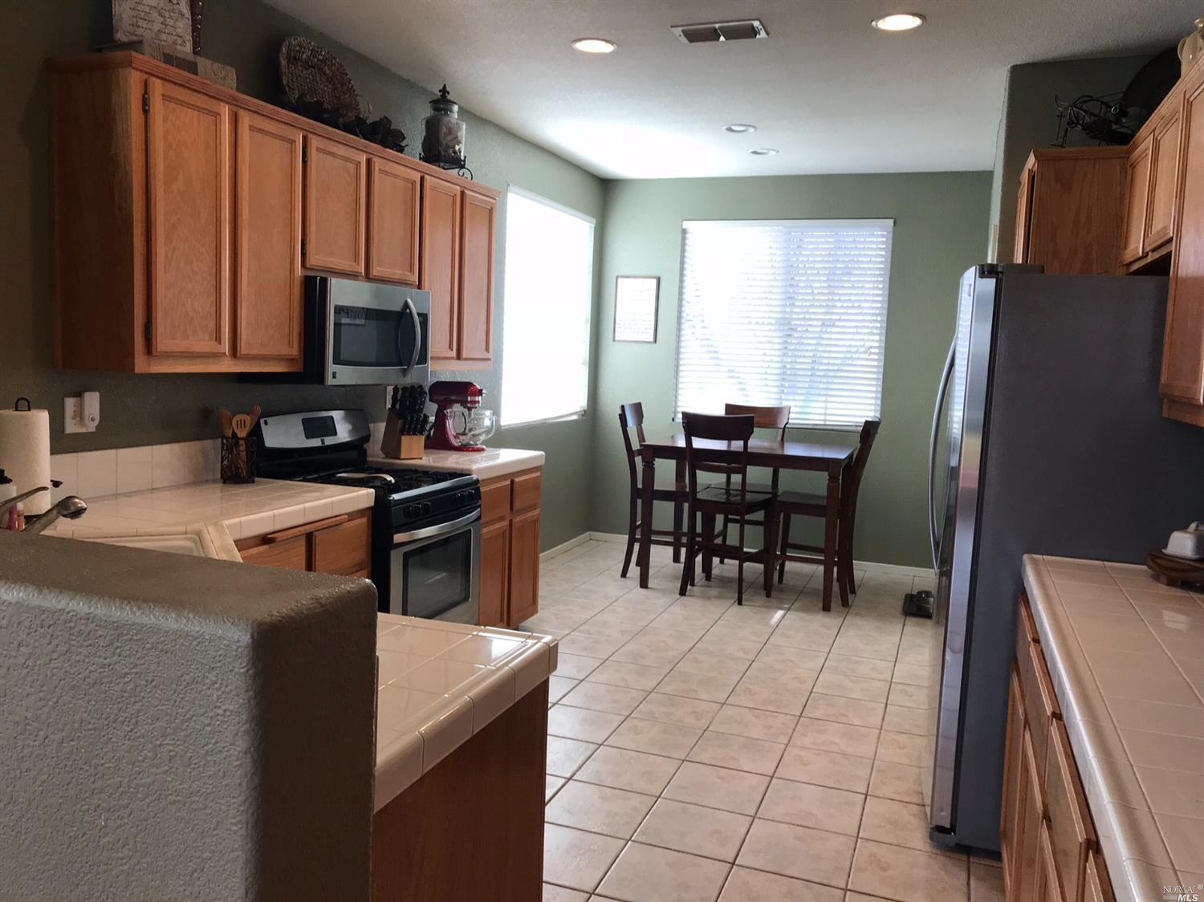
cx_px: 602
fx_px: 974
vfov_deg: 49.7
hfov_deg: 63.5
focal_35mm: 28
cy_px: 451
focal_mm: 3.99
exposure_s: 1/60
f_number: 1.8
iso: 25
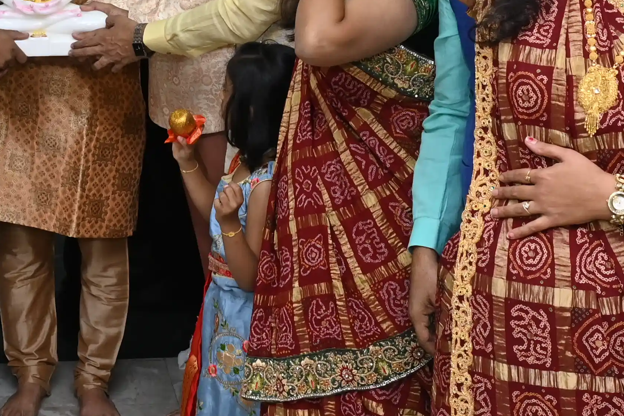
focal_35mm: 84
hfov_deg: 23.8
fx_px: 1456
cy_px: -67
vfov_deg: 15.7
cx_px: 107
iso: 1600
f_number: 9
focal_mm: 24
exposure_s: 1/125
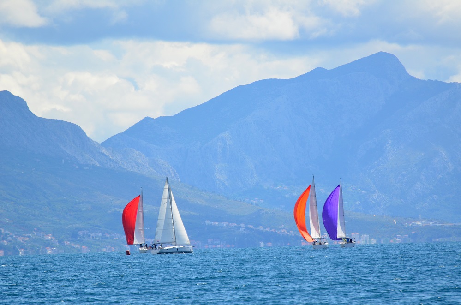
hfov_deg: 4.6
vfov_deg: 3.0
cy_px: 152
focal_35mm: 450
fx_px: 5749
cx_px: 230
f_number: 5.6
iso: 400
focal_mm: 300
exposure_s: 1/2000
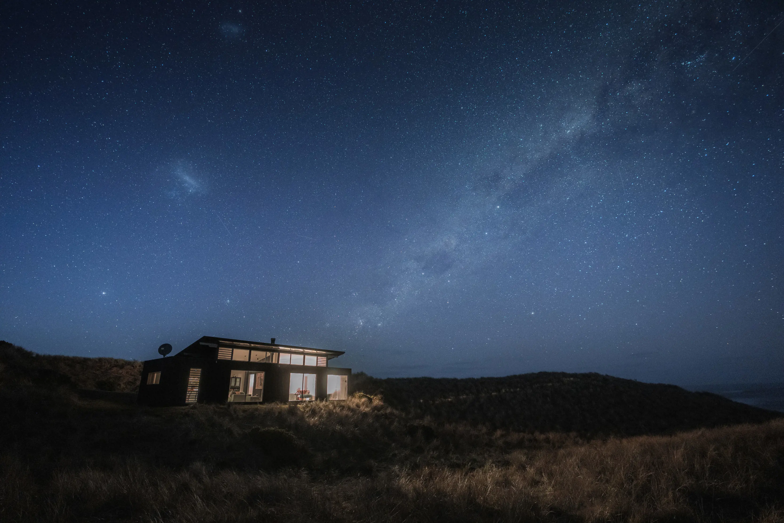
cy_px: 262
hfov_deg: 96.7
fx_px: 348
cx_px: 392
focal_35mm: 16
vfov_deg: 73.7
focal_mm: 16
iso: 1600
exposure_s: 15
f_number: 2.8
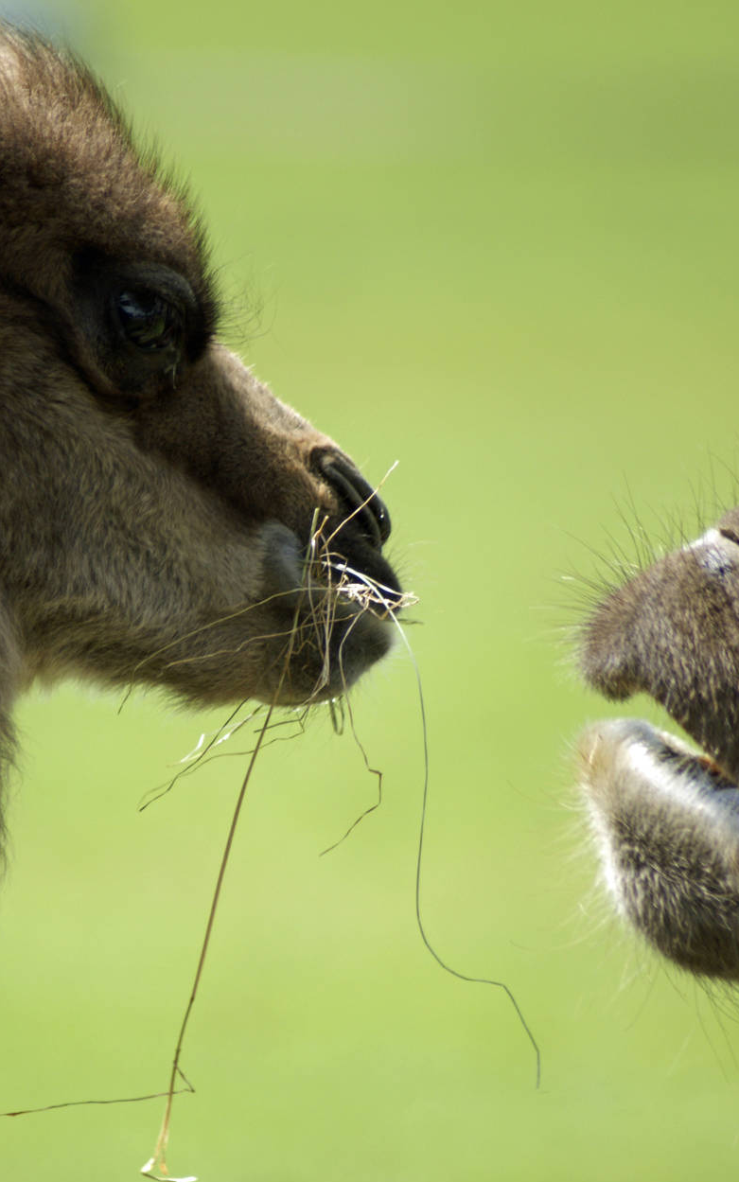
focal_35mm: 587
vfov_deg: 3.6
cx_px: 268
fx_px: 18909
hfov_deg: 2.2
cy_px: 697
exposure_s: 1/500
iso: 160
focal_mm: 300
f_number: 5.6
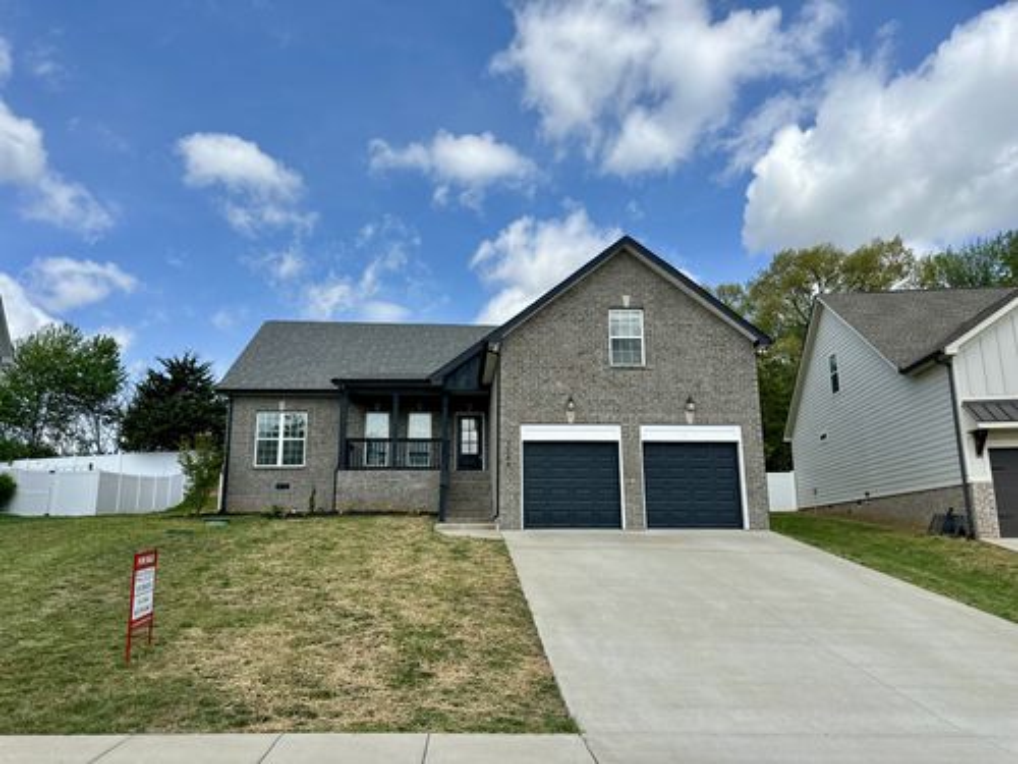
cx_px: 509
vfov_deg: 56.8
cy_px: 382
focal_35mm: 24
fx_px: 706
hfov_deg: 71.6
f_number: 1.78
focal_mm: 6.86
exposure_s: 1/4545
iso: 80
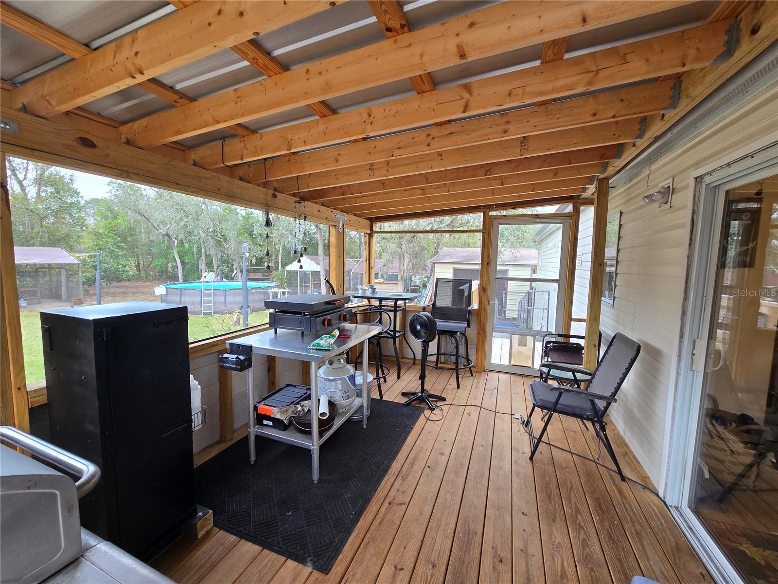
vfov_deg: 89.9
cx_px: 389
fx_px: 292
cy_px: 292
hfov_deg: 106.2
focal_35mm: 13
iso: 64
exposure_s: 1/60
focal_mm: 2.2
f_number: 2.2
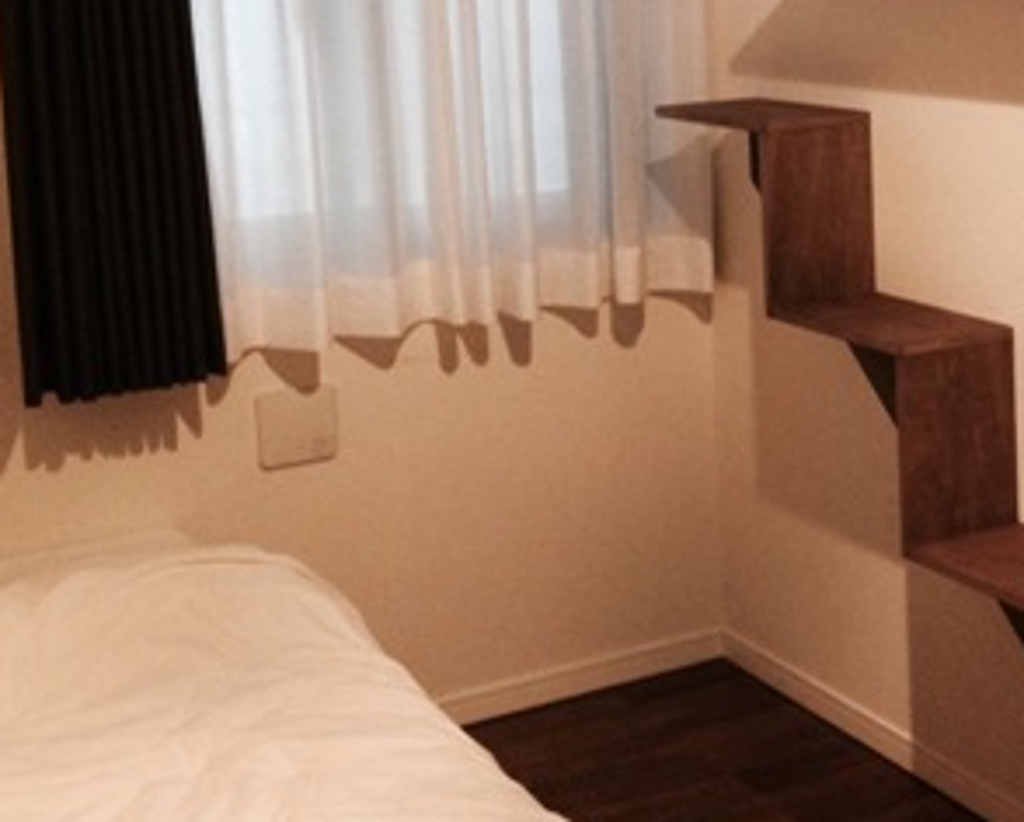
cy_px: 188
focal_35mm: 70
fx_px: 2124
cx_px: 881
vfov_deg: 21.7
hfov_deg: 26.4
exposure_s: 1/20
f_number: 2.4
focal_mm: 4.12
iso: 250
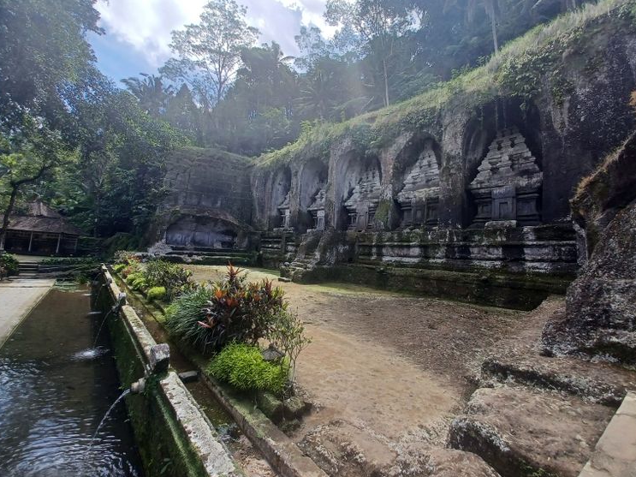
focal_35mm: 14
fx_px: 257
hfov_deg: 102.0
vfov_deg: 85.6
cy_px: 229
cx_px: 334
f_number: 2.2
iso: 40
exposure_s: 1/430
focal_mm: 1.42
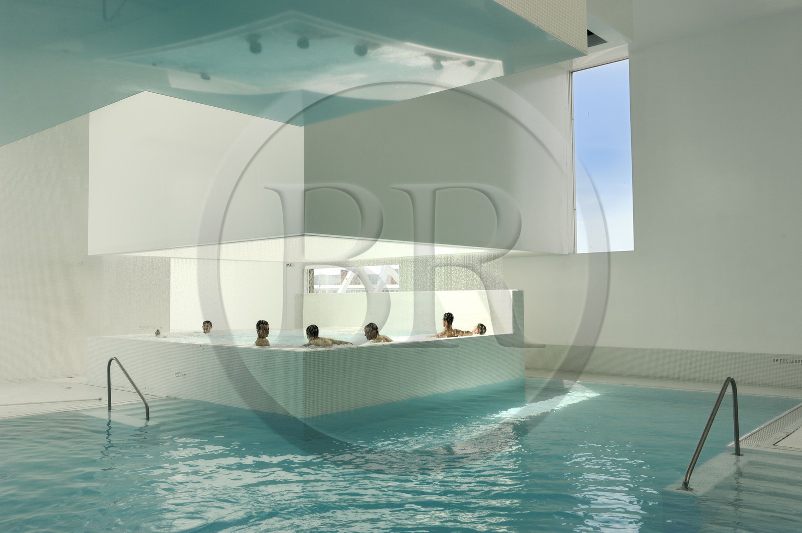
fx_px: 712
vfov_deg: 41.0
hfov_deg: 58.8
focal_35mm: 32
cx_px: 401
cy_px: 266
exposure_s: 1/160
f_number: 11
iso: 200
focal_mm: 32
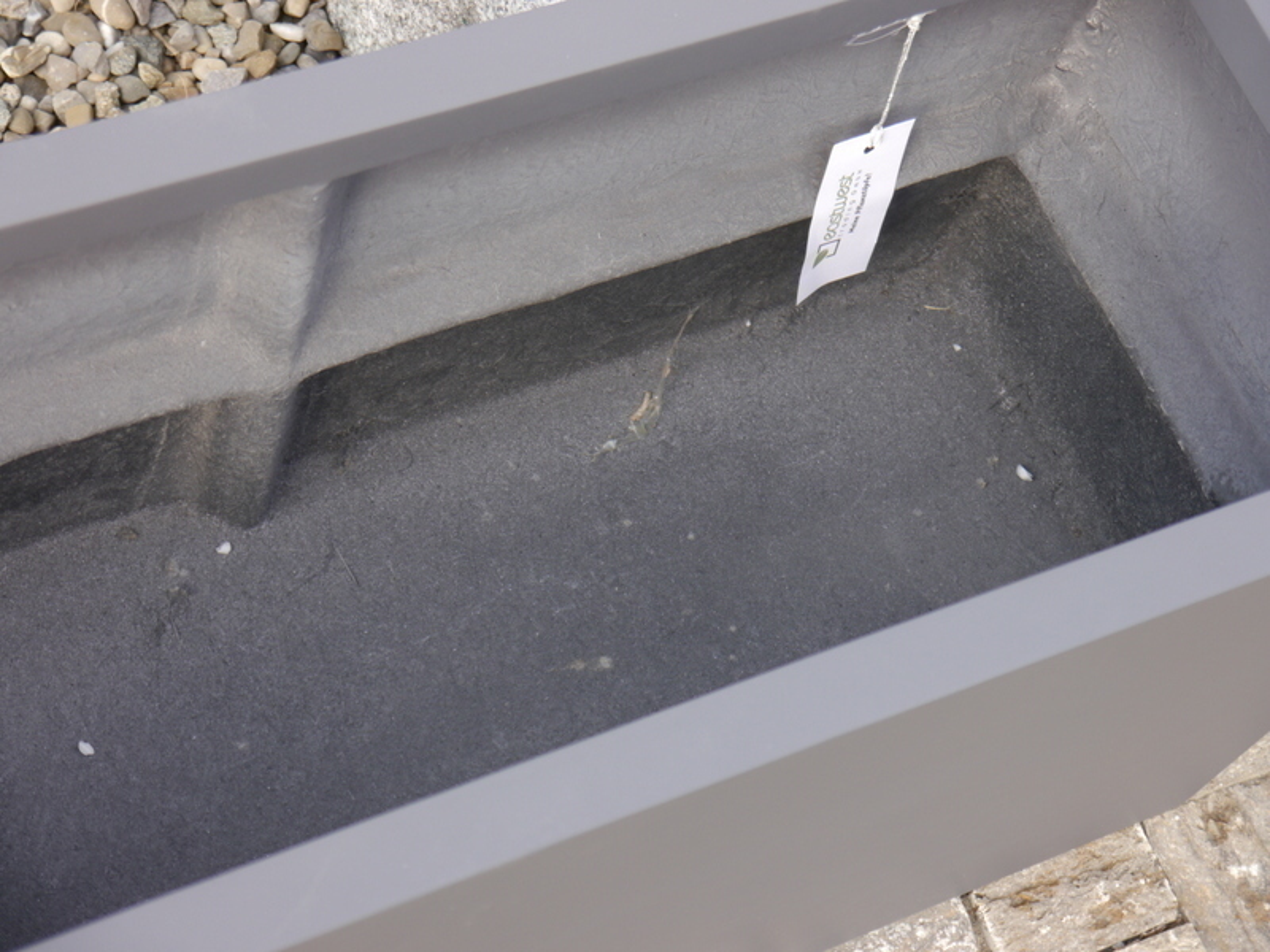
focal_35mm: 84
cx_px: 635
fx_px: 3082
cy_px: 476
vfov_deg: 17.6
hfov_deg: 23.3
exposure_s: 1/100
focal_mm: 42
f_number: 5.6
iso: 160
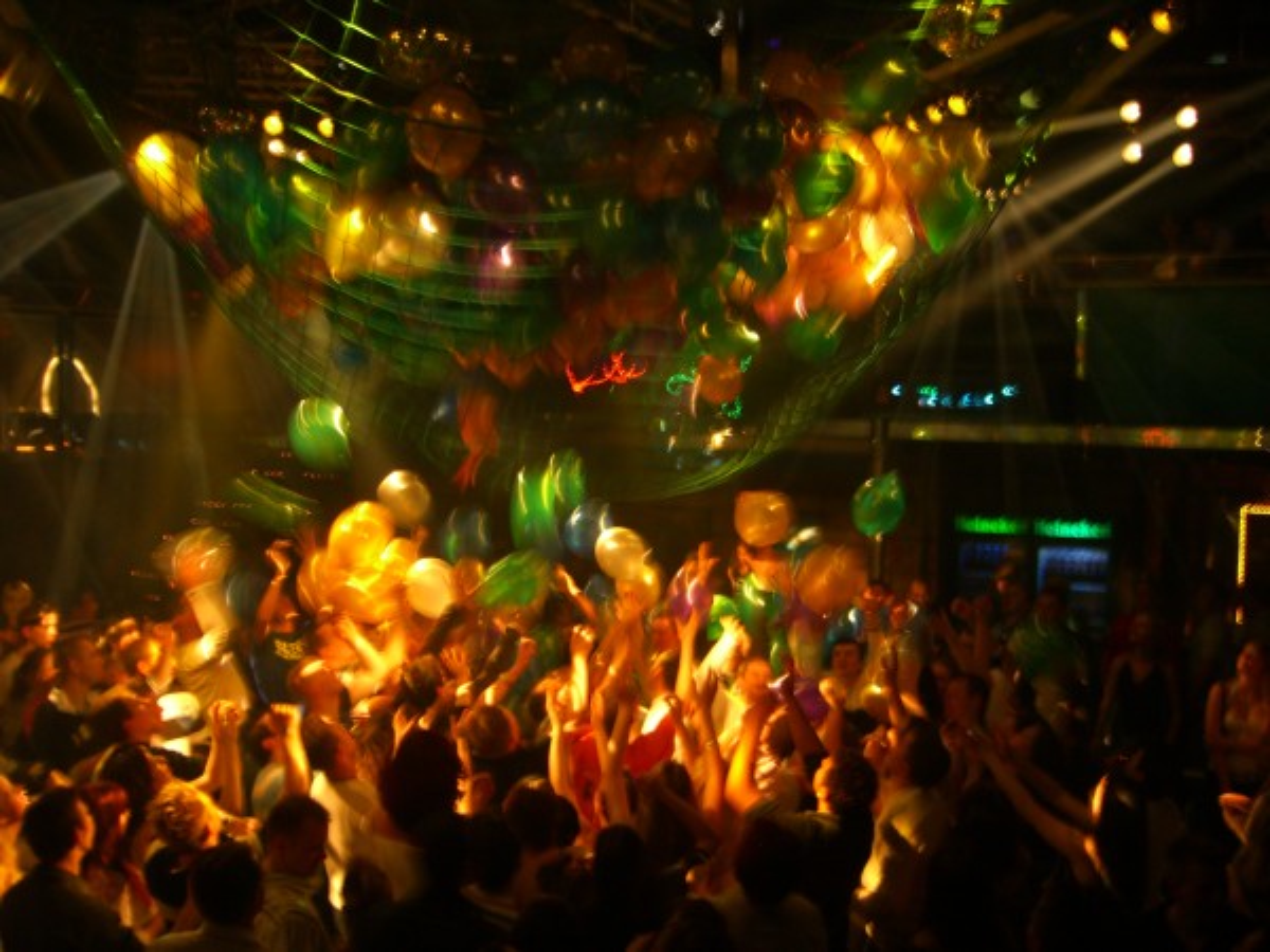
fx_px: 1394
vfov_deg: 37.7
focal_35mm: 38
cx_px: 635
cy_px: 476
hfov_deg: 49.0
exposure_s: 1/8
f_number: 2.8
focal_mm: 7.9
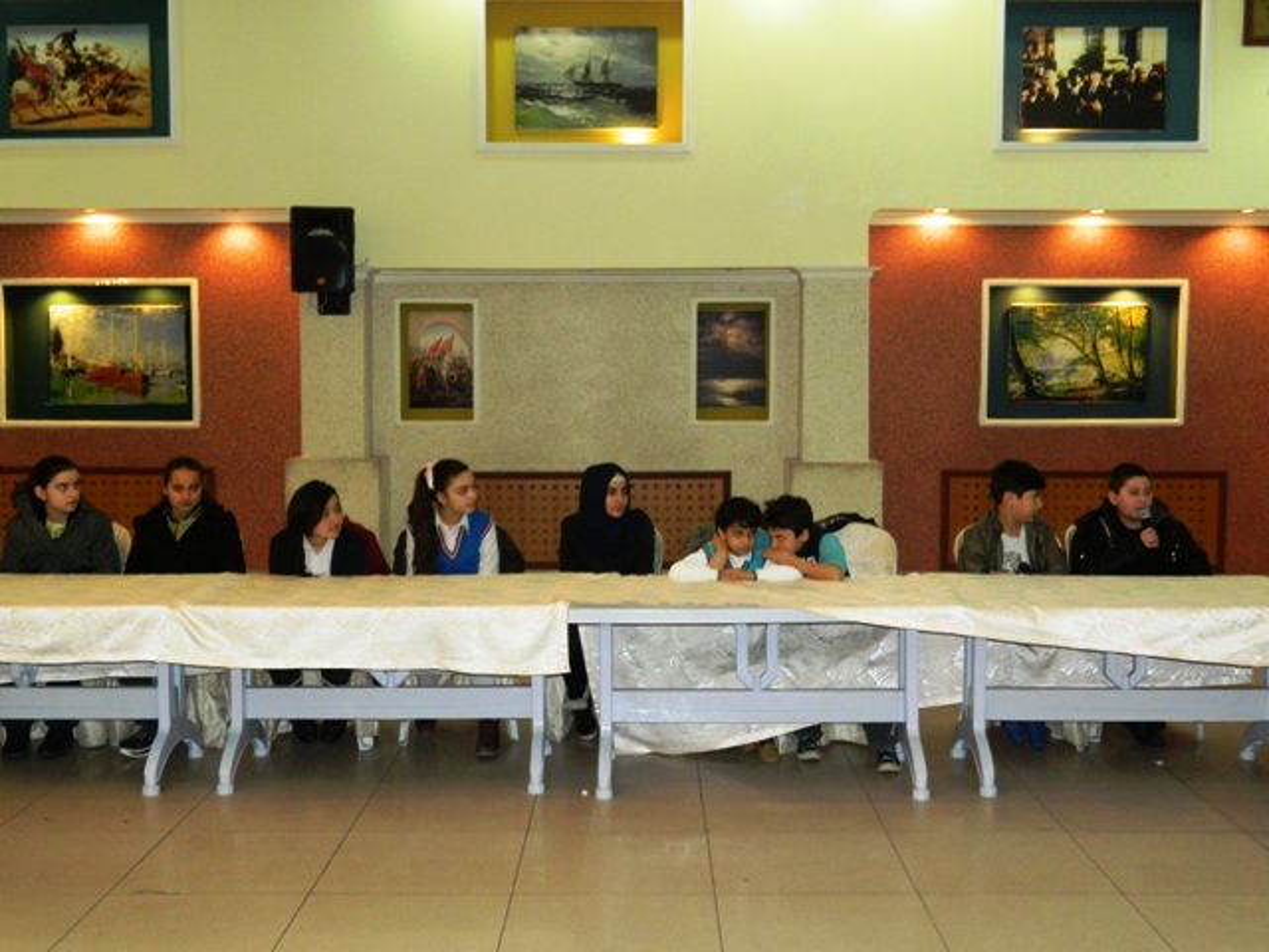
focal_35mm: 41
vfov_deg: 35.1
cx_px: 634
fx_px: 1503
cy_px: 476
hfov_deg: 45.8
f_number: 3.5
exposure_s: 1/40
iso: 450
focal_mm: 7.3
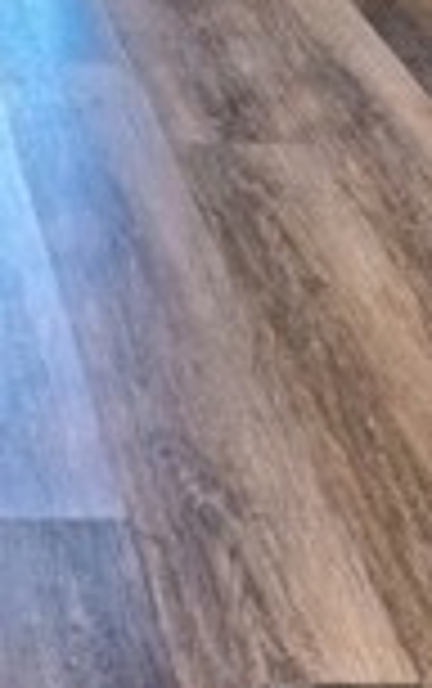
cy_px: -733
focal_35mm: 109
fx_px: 2048
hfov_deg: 11.4
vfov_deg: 15.1
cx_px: -288
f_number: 3.5
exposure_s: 1/50
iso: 125
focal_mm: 16
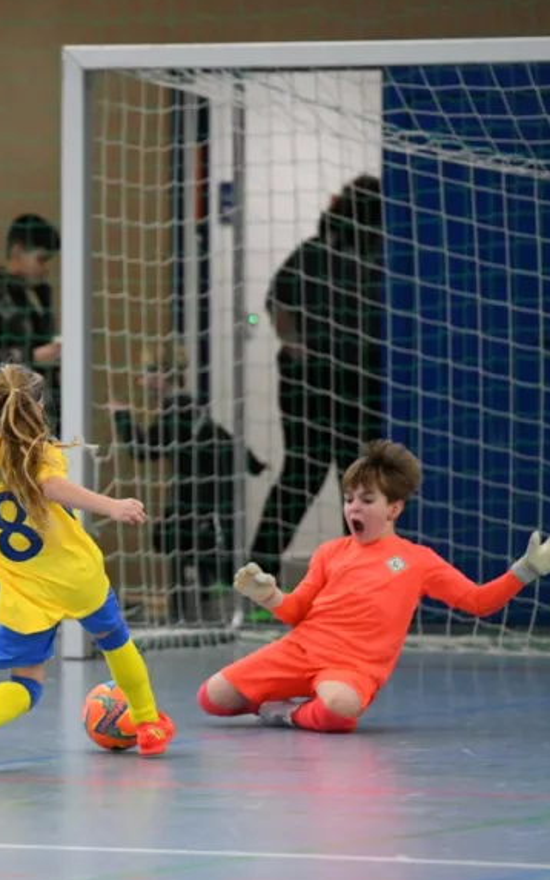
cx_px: -12
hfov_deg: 3.6
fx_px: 8732
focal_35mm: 364
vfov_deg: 5.8
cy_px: 504
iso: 8000
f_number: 2.8
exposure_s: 1/1250
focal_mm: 200
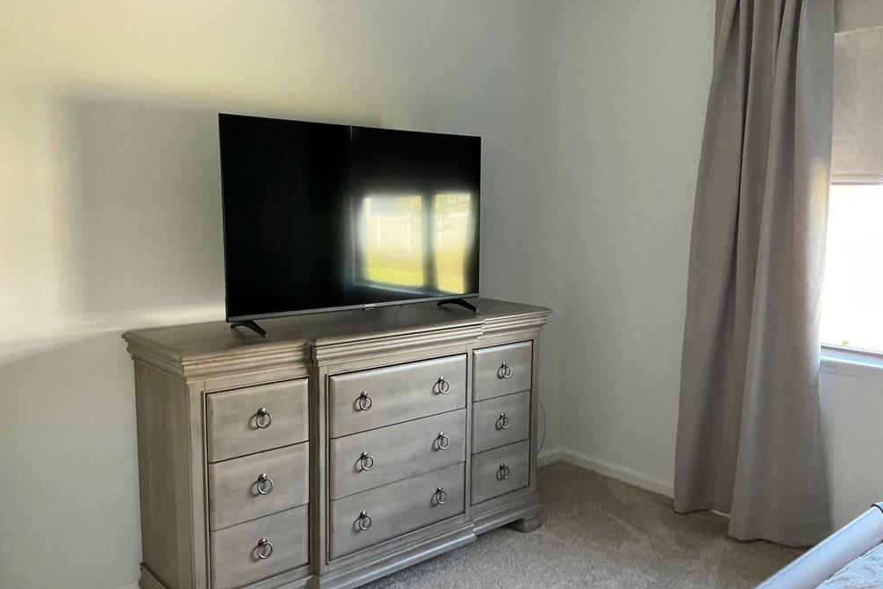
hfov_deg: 61.9
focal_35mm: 30
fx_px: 736
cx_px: 430
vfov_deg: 43.6
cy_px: 310
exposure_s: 1/60
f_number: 1.8
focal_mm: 3
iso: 250
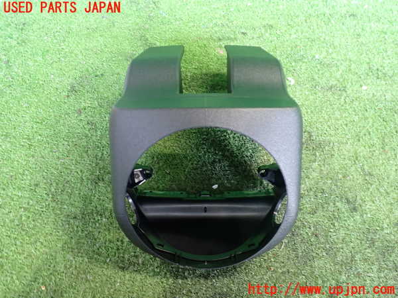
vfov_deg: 46.8
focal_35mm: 30
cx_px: 199
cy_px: 149
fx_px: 345
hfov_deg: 60.0
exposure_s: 1/30
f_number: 2.3
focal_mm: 5.4
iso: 640
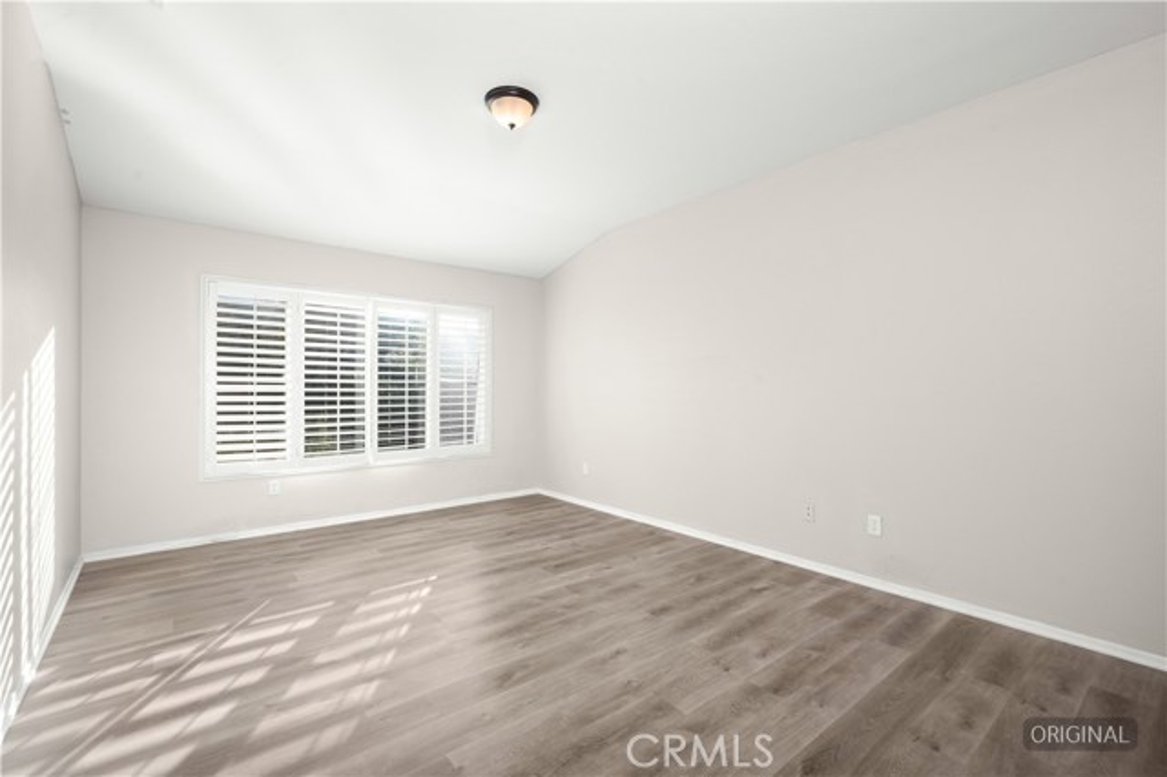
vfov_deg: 75.4
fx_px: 502
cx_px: 584
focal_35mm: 16
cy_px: 388
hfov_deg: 98.6
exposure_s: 1/250
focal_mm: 15.5
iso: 200
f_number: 9
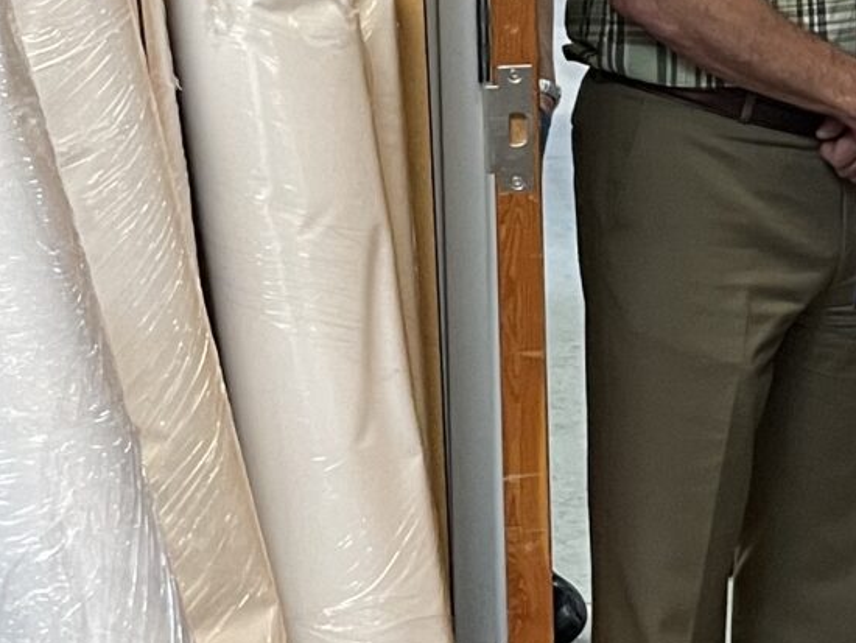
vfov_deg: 12.0
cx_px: 1331
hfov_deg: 15.0
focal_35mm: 121
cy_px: -95
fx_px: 2993
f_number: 1.6
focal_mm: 4.2
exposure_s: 1/60
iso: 160
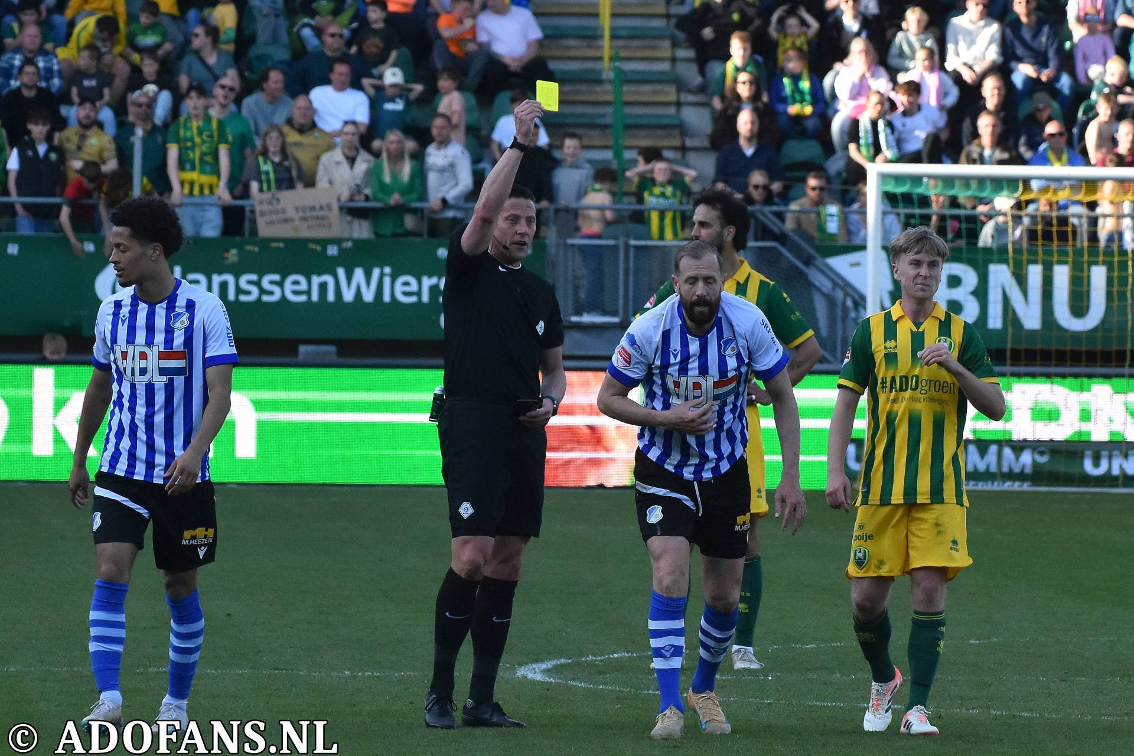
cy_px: 378
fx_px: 7323
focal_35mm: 232
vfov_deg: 5.9
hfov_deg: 8.9
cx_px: 567
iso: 1400
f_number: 5.6
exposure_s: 1/1250
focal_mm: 155
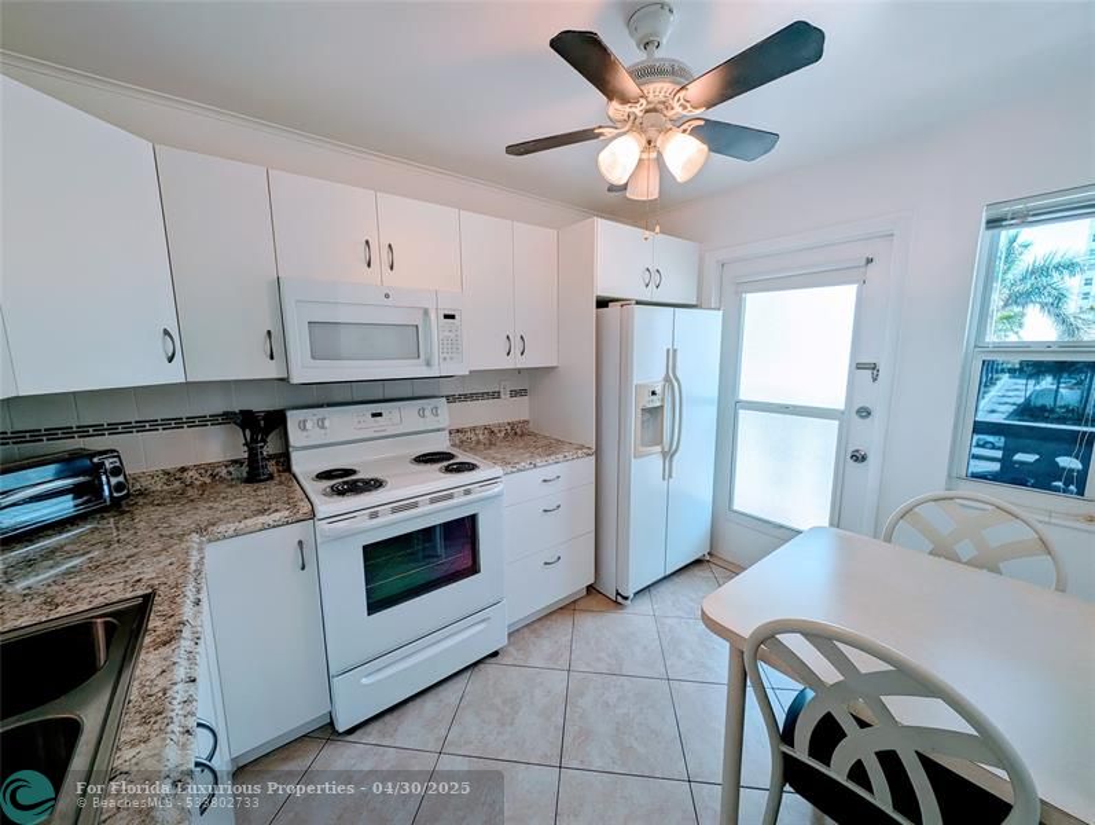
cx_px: 548
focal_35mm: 12
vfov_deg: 94.6
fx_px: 380
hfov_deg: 110.5
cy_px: 412
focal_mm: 2.23
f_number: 1.95
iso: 31
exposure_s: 1/147
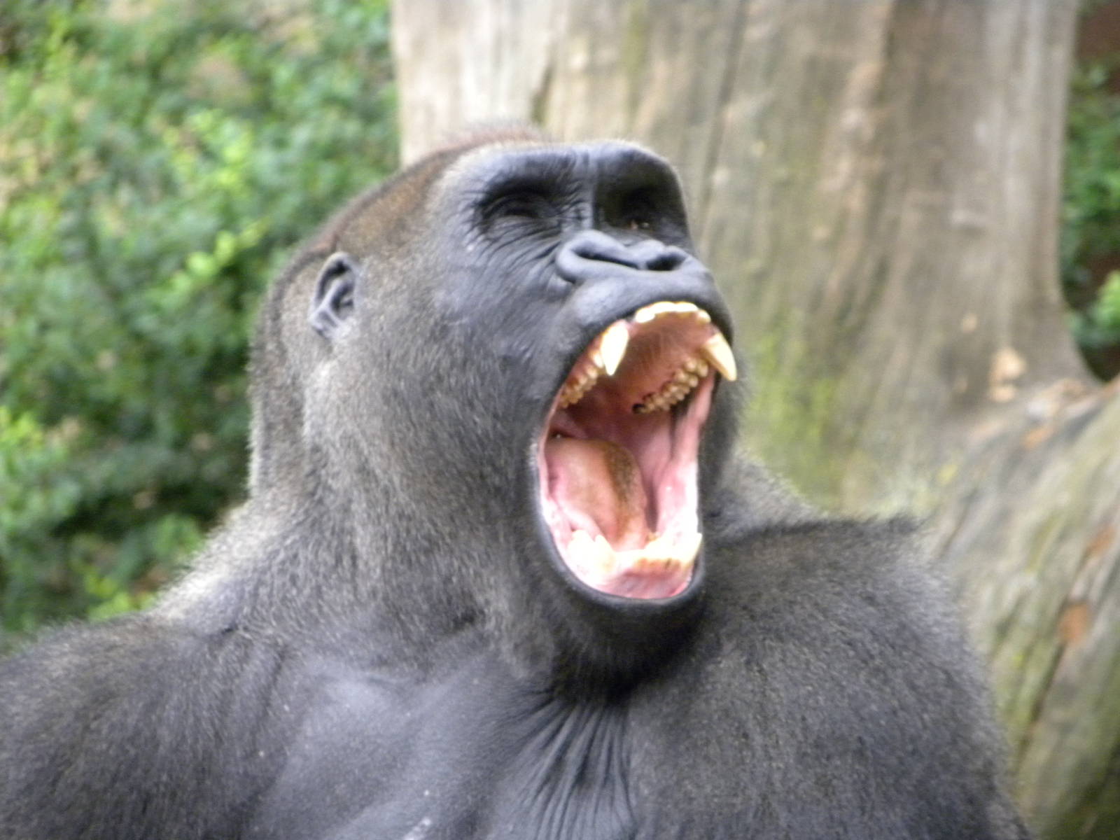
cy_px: 420
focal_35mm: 481
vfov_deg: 3.1
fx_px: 15563
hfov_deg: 4.1
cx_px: 560
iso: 400
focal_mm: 85.6
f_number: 5
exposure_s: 1/42.4
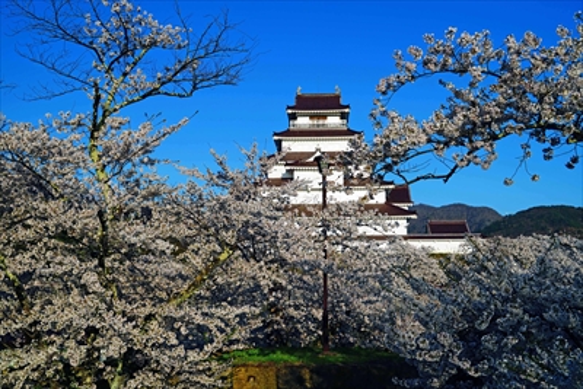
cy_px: 194
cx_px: 292
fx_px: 680
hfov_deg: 46.4
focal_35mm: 42
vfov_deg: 31.9
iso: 100
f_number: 8
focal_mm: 42
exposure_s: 1/500
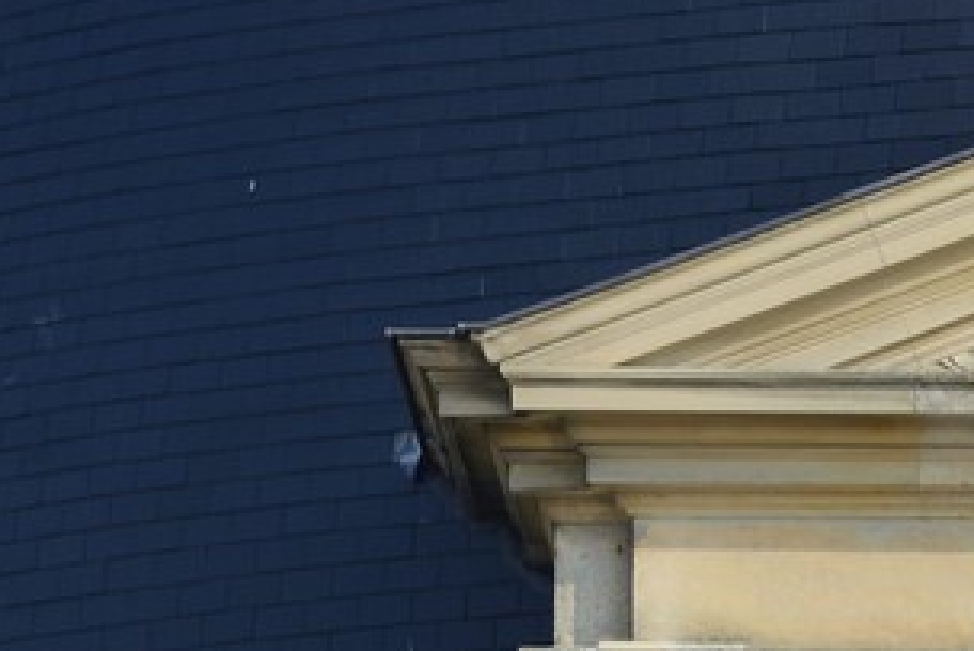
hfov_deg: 2.2
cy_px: 1331
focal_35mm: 947
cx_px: 2291
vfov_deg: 1.5
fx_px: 25633
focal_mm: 180
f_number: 8
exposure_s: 1/200
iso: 100
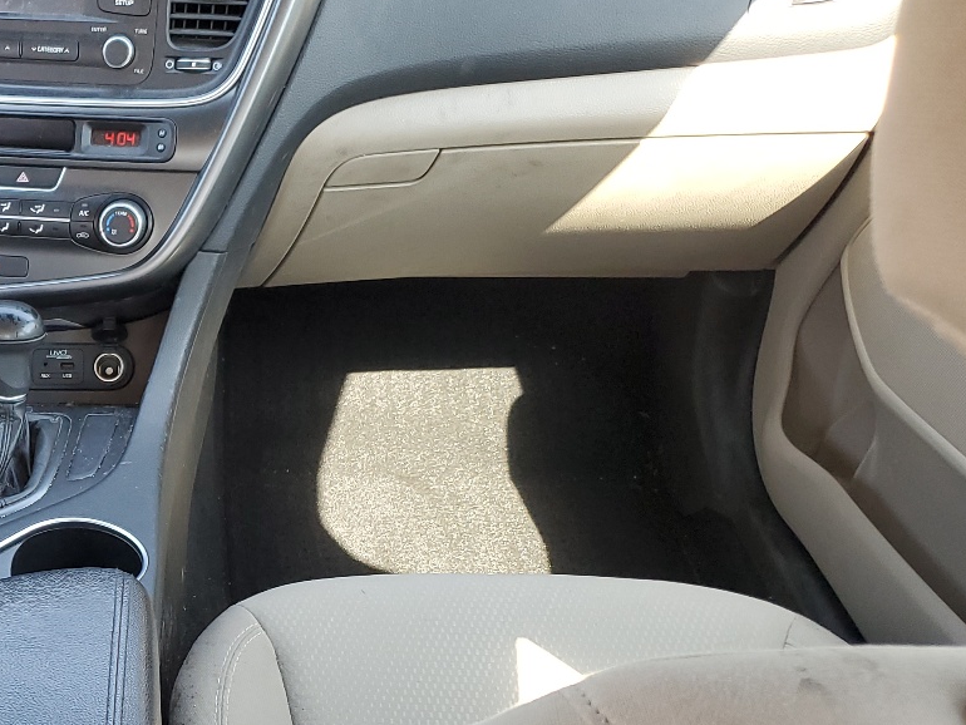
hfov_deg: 32.4
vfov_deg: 26.8
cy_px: 518
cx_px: -26
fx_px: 1507
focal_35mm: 54
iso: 63
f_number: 1.5
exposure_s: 1/120
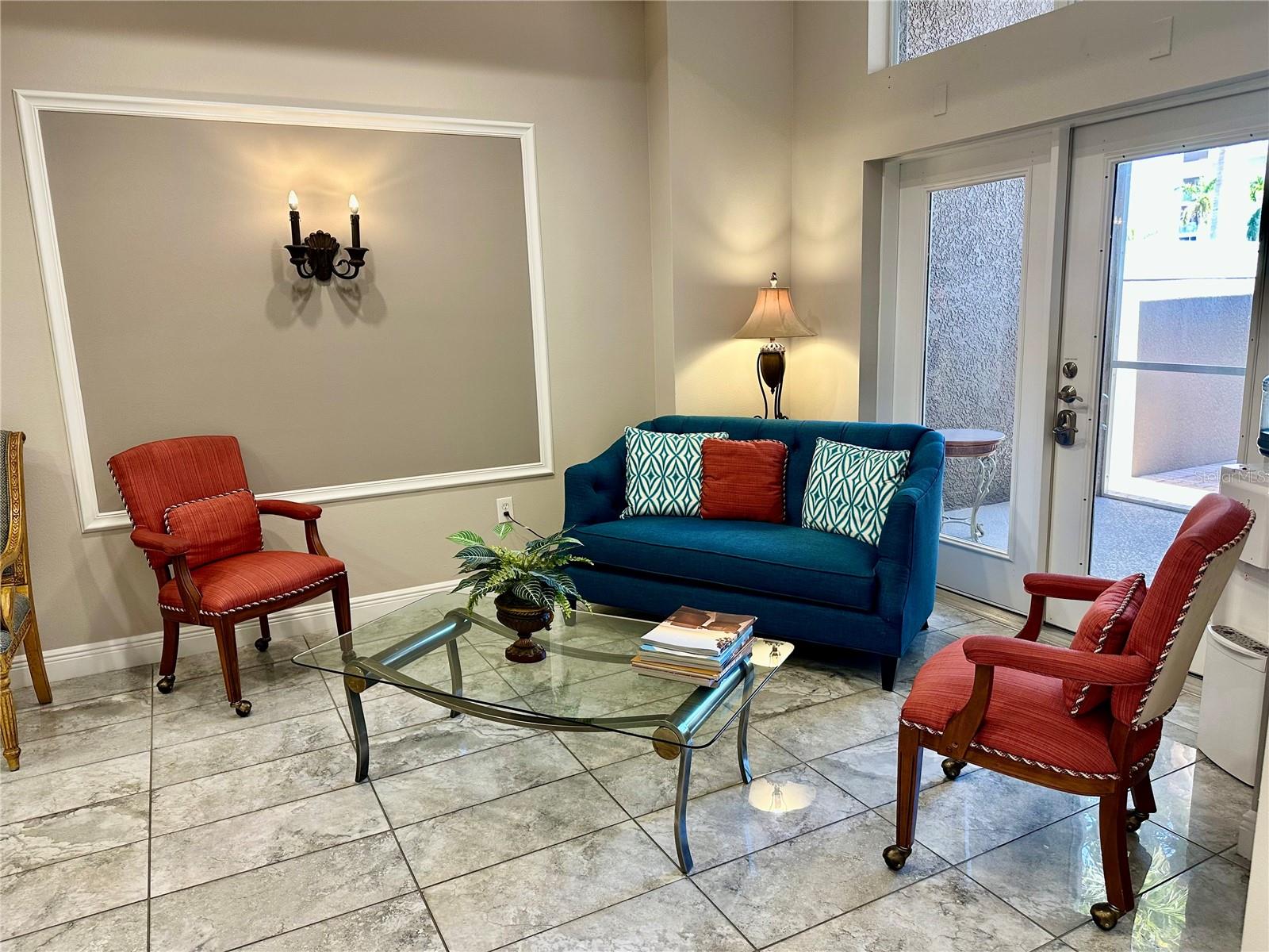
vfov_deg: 56.8
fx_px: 880
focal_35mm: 24
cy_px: 476
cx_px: 634
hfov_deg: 71.6
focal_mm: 6.86
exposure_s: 1/60
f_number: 1.78
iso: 125
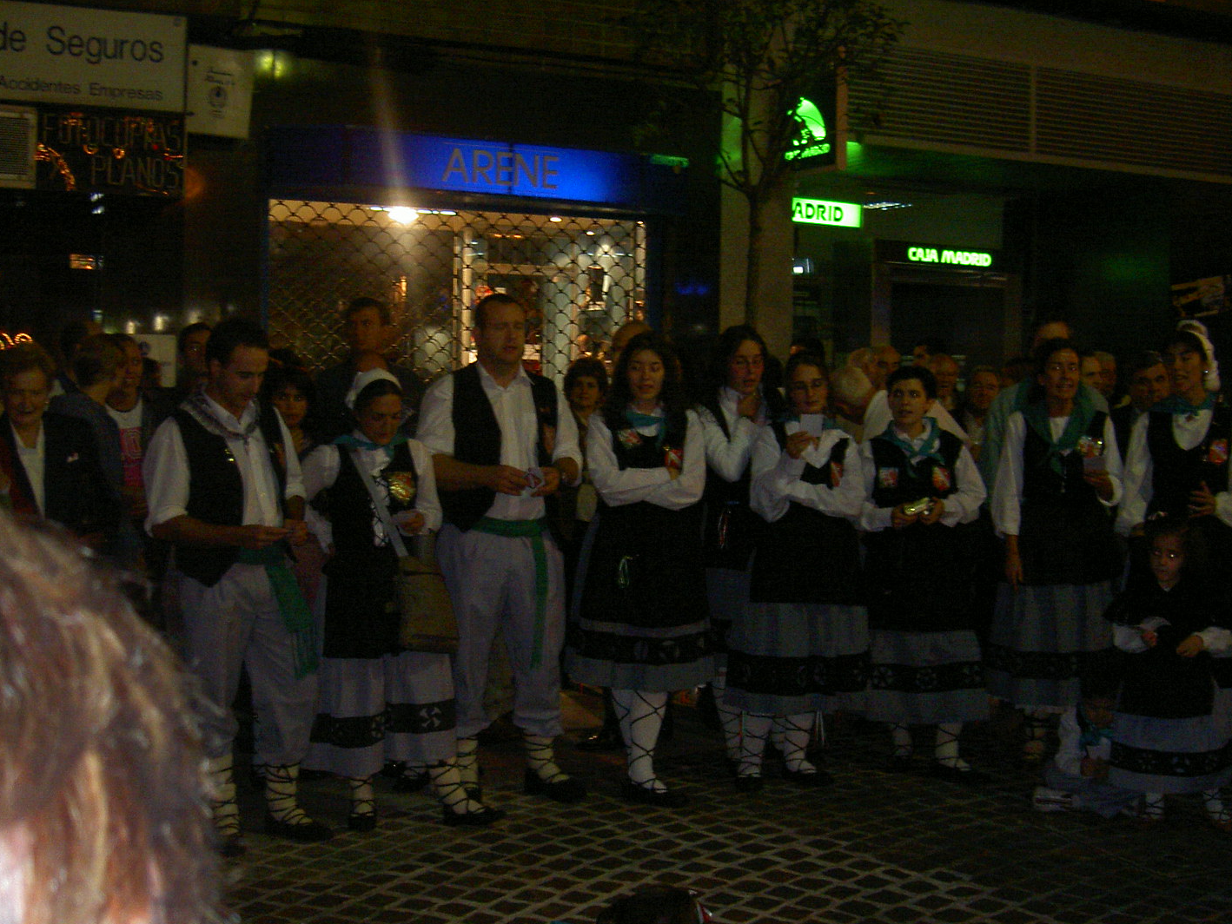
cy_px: 451
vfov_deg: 32.9
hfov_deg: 42.9
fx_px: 1566
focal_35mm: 44
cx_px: 578
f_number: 2.8
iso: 100
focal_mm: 8
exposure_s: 1/59.5
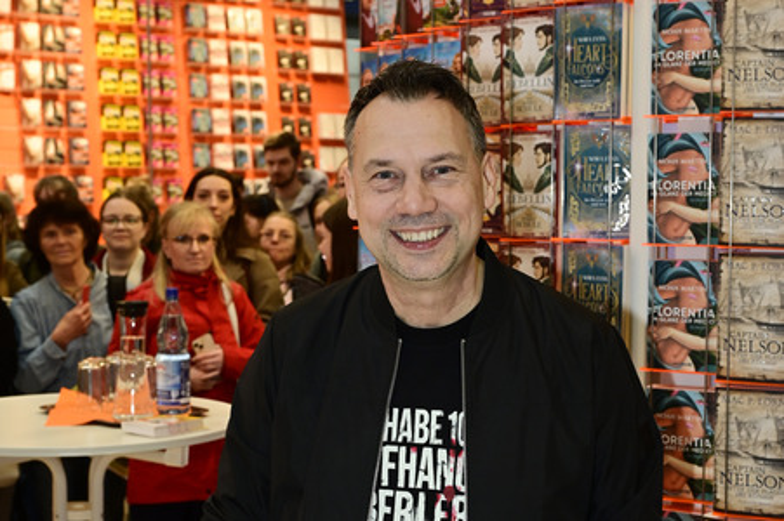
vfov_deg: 32.6
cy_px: 260
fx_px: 892
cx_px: 392
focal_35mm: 41
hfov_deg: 47.4
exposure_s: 1/200
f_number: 6.3
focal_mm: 41
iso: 1600
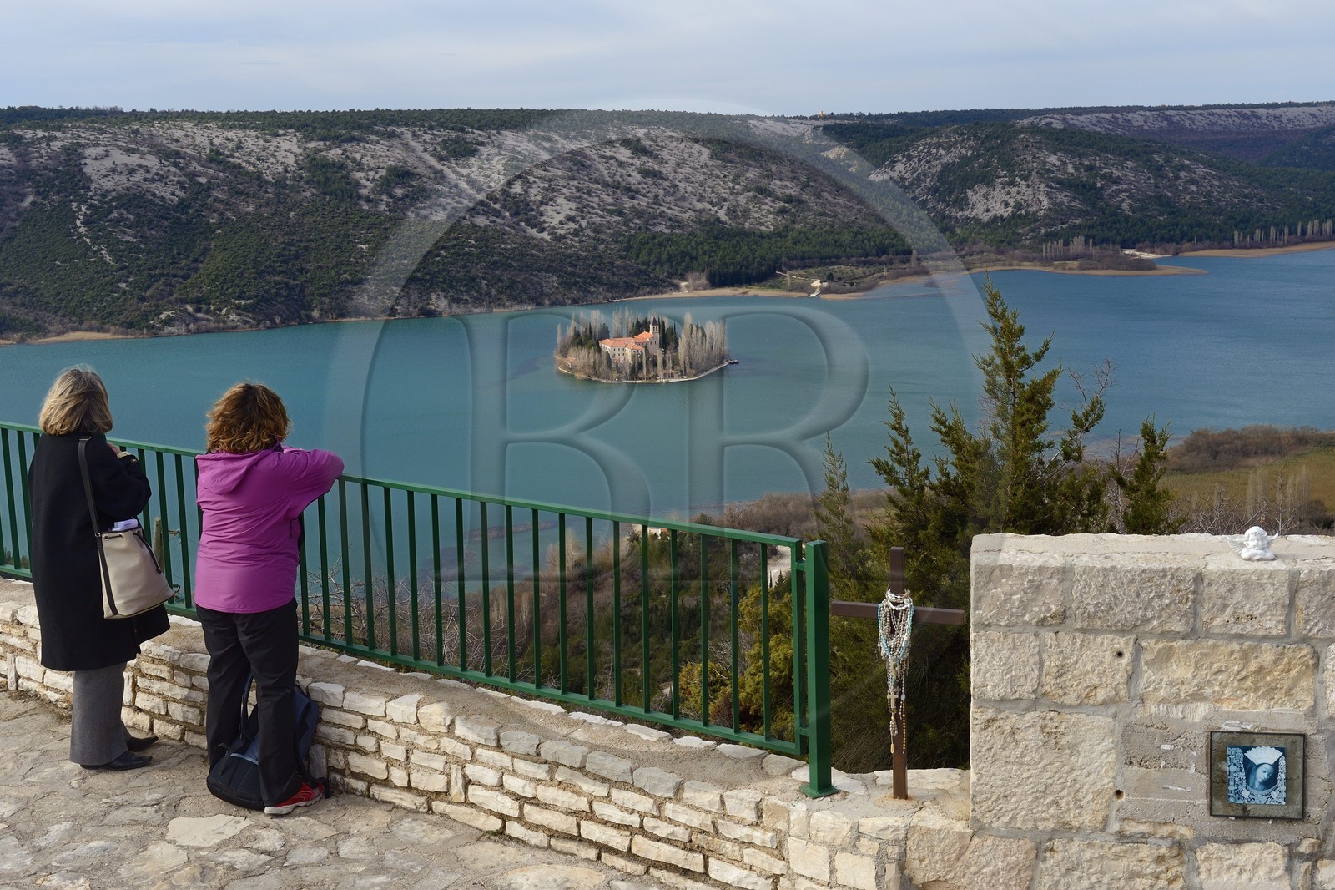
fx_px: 1483
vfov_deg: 33.4
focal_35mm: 40
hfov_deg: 48.5
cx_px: 668
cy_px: 445
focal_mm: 40
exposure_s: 1/160
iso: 250
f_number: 14
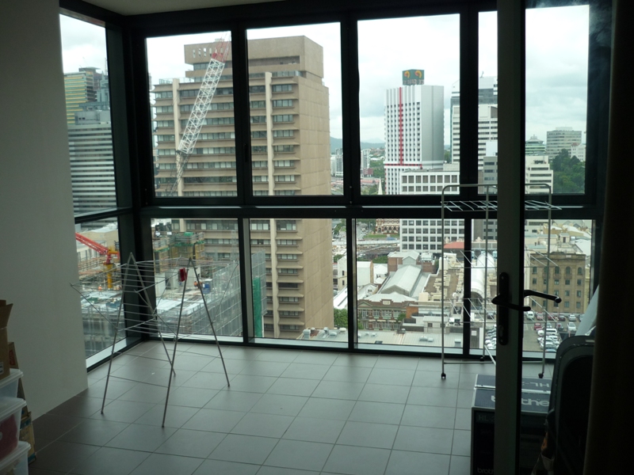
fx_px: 604
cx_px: 317
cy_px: 238
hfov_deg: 55.4
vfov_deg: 42.9
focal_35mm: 33
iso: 100
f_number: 2.8
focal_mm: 5.5
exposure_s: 1/400
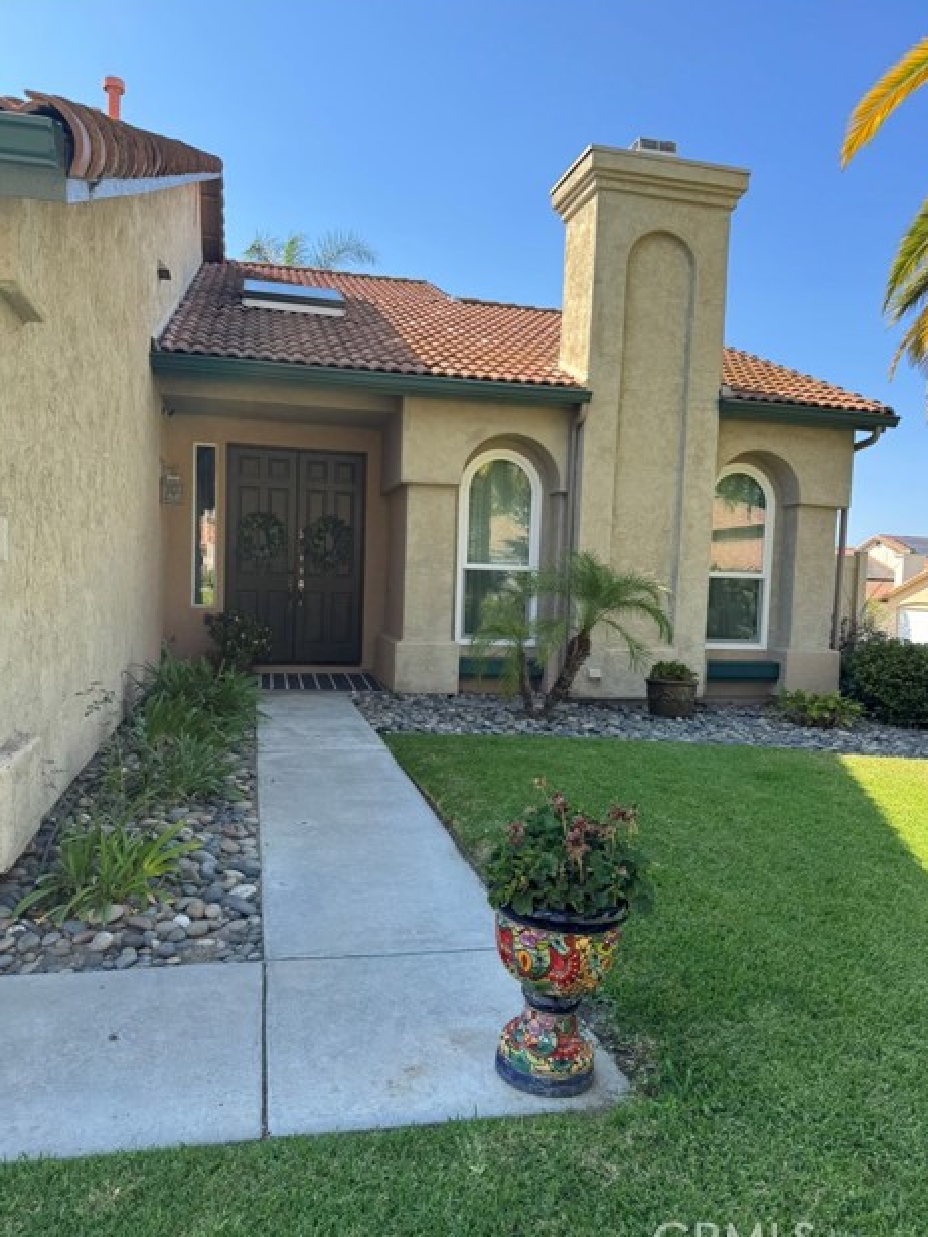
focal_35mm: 25
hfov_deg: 54.9
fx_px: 893
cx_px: 465
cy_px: 625
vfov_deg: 69.4
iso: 80
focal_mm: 6.76
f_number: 1.78
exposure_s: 1/1151
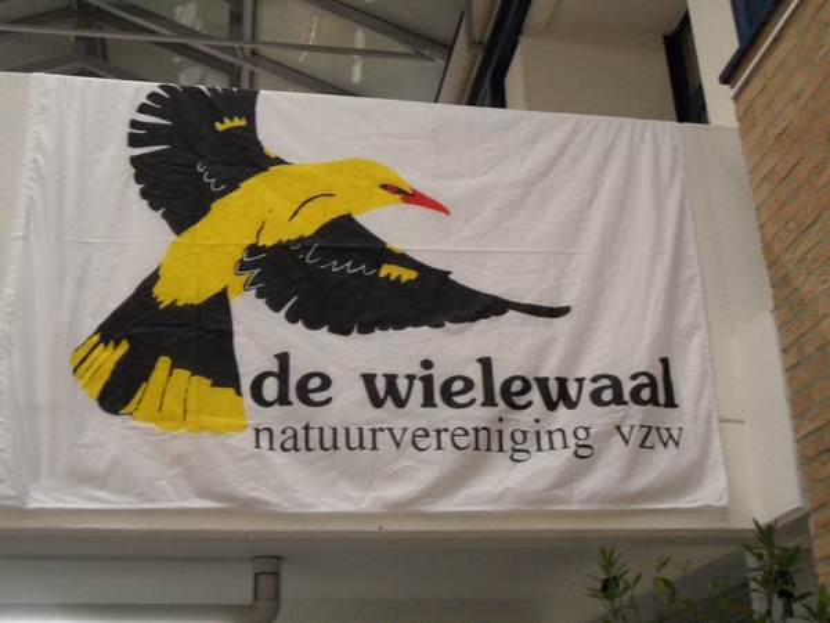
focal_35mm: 40
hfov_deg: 46.8
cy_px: 312
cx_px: 415
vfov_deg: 36.0
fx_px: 959
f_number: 3.6
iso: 400
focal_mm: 6.5
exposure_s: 1/15
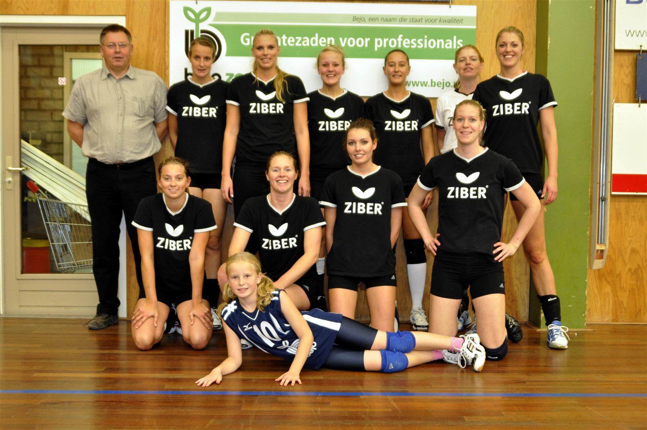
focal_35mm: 46
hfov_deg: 42.4
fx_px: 835
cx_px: 324
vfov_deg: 28.9
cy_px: 215
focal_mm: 31
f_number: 2.8
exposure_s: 1/60
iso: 800
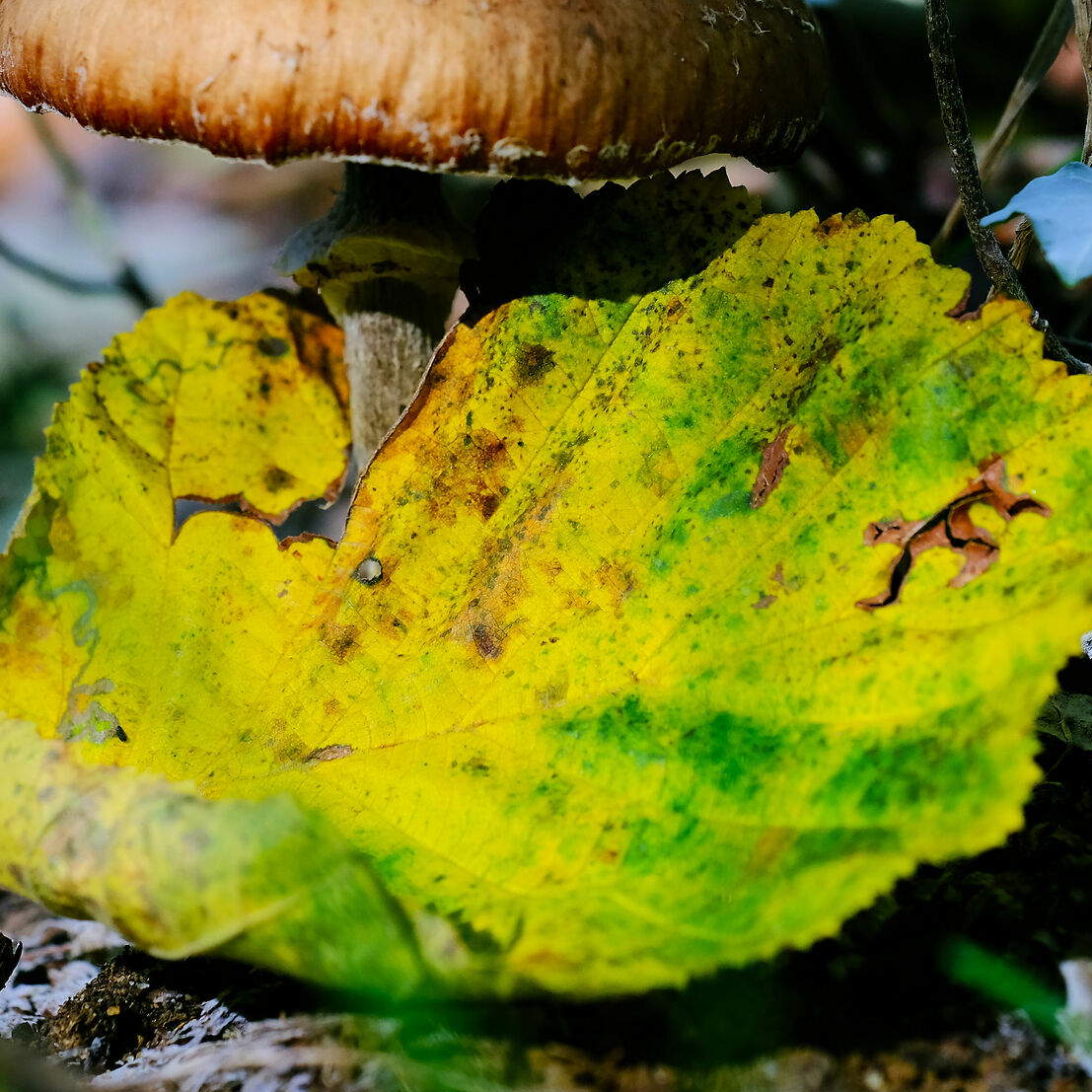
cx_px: 521
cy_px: 338
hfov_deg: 7.9
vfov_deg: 7.9
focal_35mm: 221
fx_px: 7888
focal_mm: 80
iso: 800
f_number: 5.6
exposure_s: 1/125
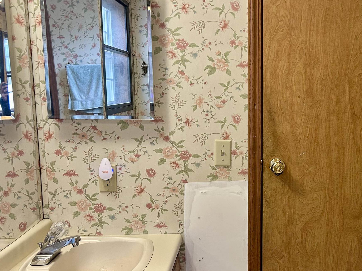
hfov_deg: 40.1
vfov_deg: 31.4
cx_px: 273
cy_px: 163
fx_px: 481
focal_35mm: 46
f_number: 1.5
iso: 200
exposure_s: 1/60
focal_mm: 5.7
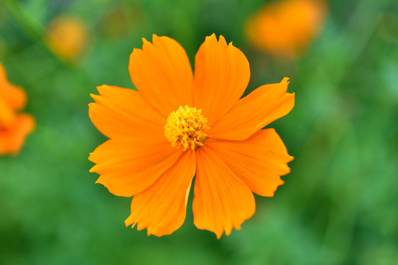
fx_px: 663
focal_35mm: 60
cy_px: 132
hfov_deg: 33.4
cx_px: 199
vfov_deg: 22.6
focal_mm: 40
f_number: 3.2
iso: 400
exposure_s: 1/250
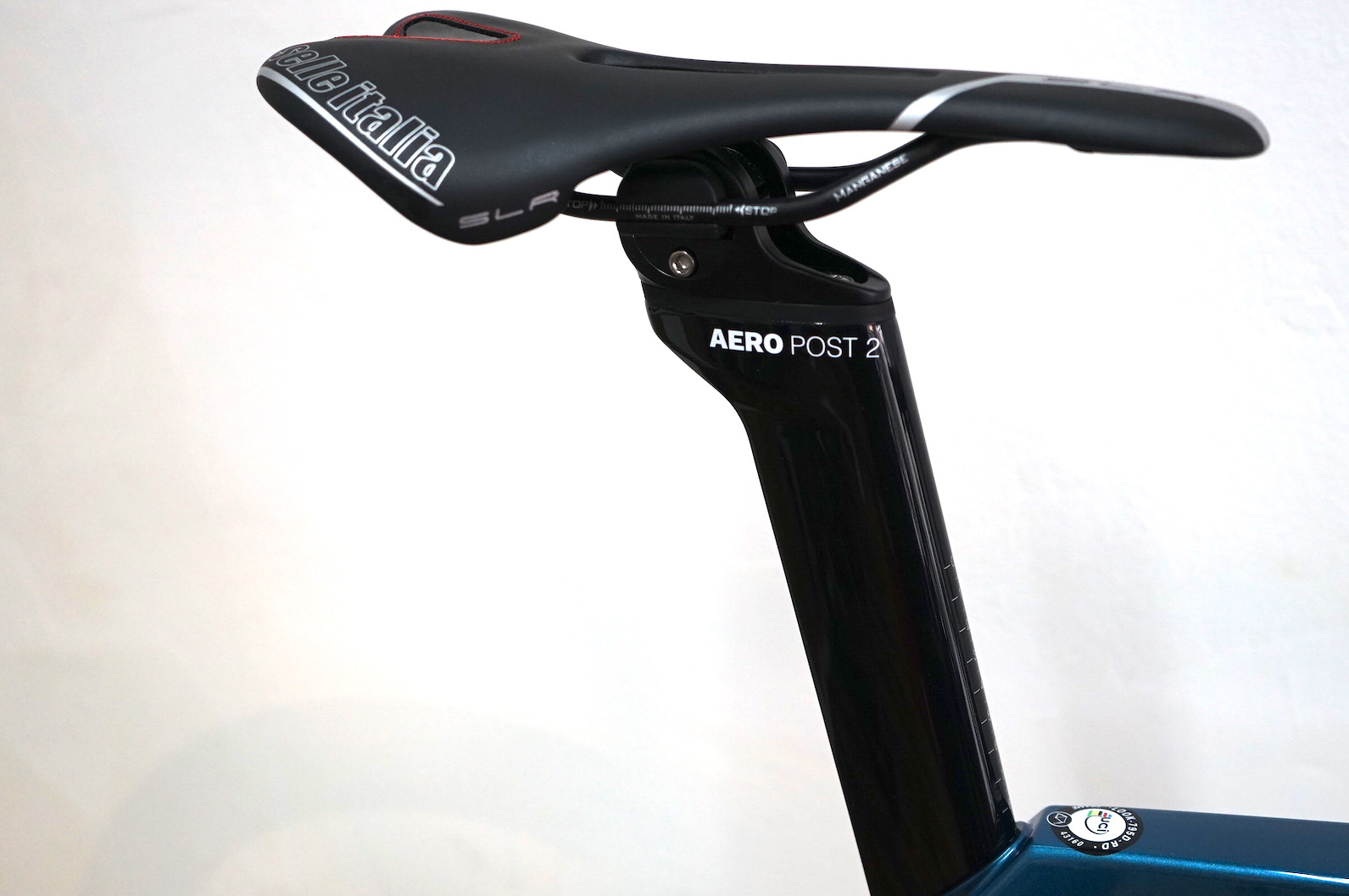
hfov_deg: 44.4
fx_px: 1647
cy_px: 517
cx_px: 755
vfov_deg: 30.4
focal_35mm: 44
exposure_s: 1/160
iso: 1000
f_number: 4
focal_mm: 35
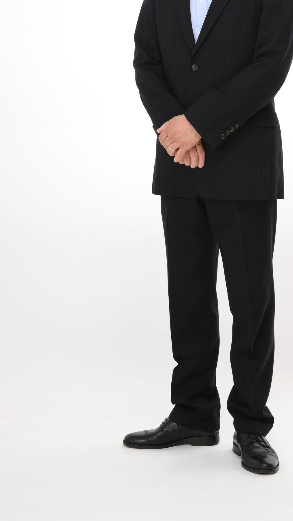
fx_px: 1478
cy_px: 155
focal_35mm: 107
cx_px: 222
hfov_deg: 11.3
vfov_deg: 19.9
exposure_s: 1/160
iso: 100
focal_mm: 48
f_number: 8
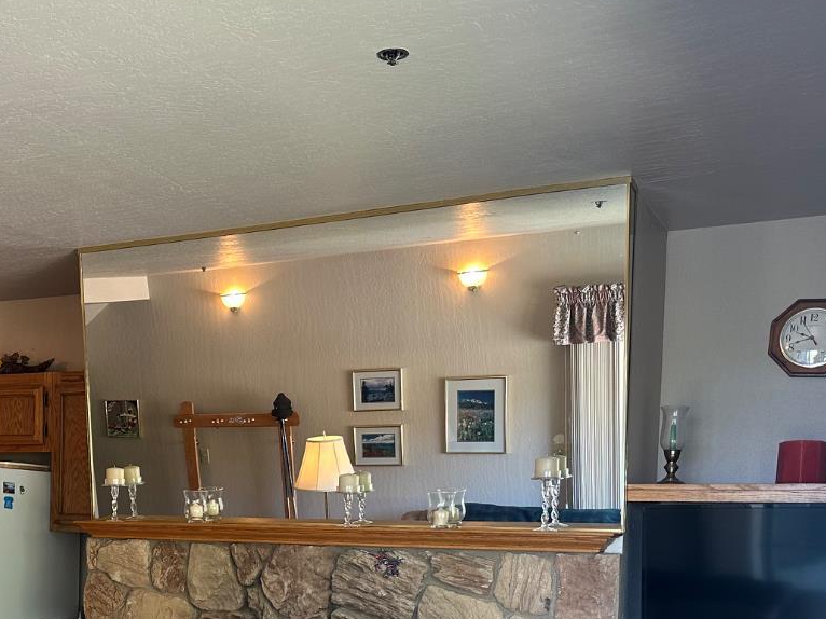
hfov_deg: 39.3
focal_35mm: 47
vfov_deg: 29.4
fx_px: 1121
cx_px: 201
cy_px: 575
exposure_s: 1/60
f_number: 1.78
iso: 160
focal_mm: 6.86
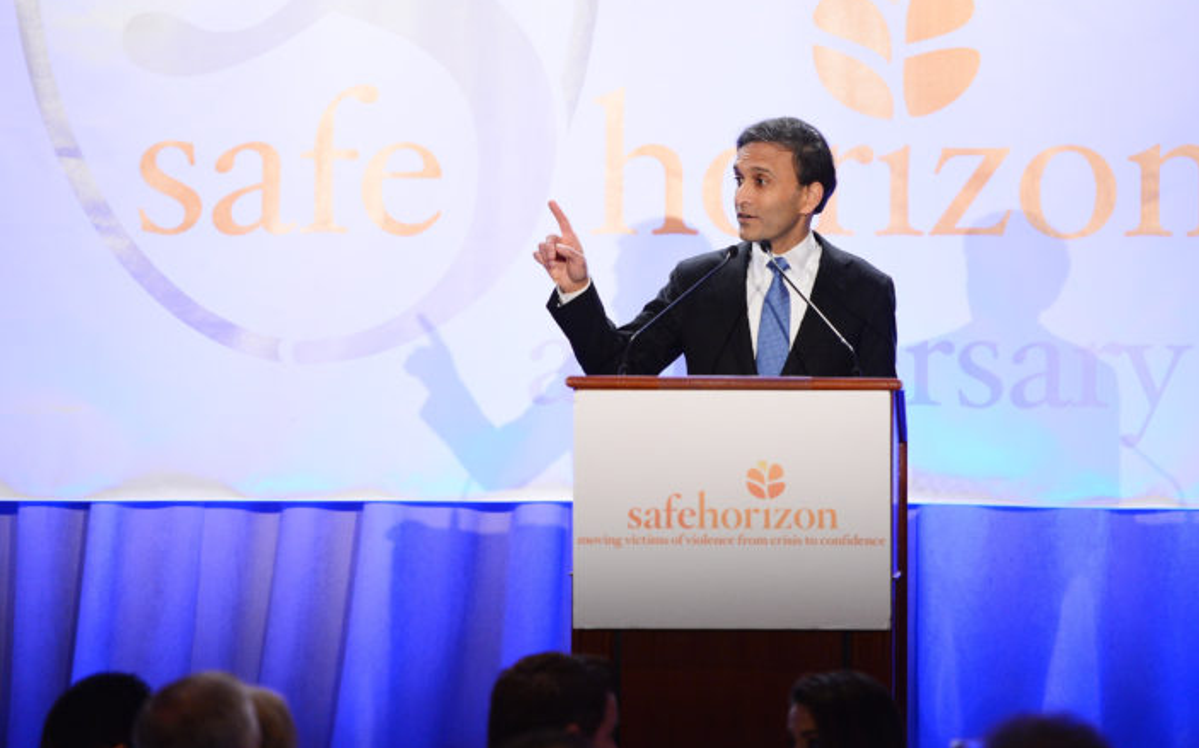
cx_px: 628
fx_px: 6730
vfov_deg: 6.4
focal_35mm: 206
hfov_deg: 10.2
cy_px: 331
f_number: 2.8
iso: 4000
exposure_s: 1/250
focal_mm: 185
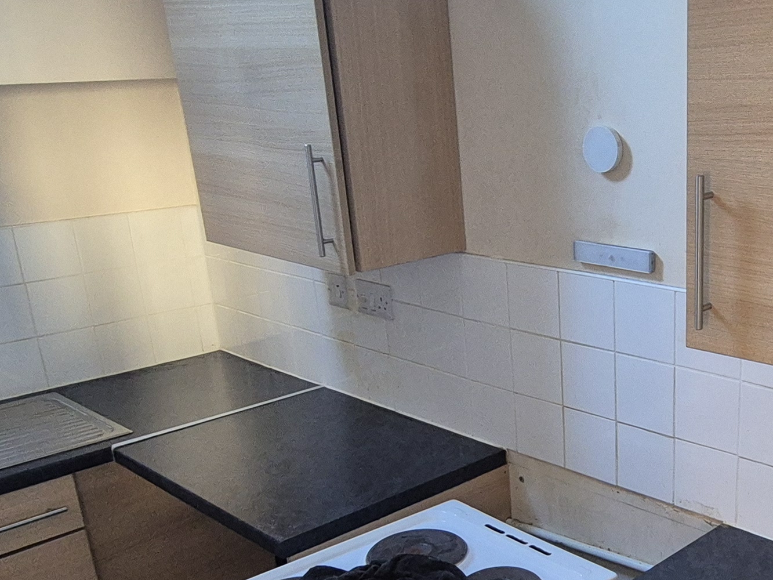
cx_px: 612
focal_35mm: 39
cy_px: 414
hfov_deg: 45.6
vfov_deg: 36.2
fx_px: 871
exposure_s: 1/50
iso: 640
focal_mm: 2.2
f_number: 2.2
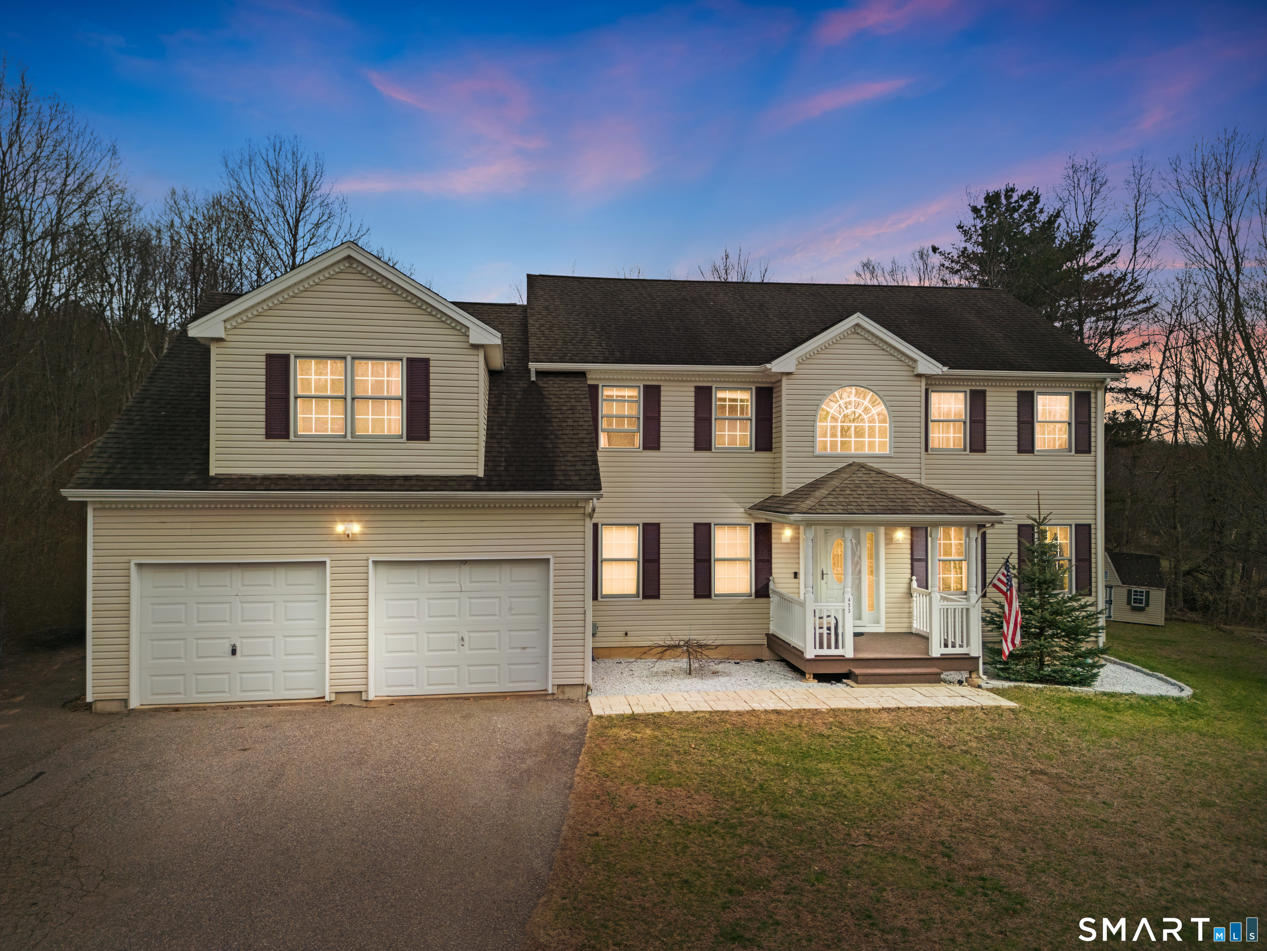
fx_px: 878
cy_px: 476
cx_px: 634
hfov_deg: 71.6
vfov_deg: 56.8
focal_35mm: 24
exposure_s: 1/500
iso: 130
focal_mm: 6.72
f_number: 1.7
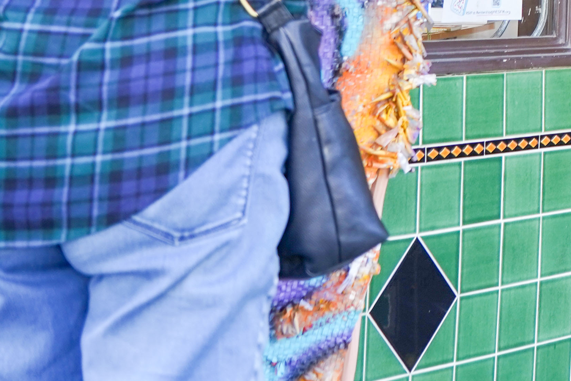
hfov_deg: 13.8
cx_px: 940
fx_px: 2173
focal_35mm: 137
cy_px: -243
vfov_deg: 9.6
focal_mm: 38
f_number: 6.3
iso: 200
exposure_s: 1/40
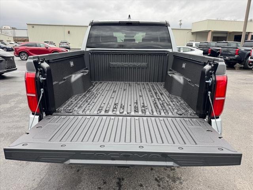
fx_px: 175
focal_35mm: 24
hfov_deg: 71.6
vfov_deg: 56.8
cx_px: 126
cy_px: 95
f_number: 1.78
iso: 64
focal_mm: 6.76
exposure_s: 1/179
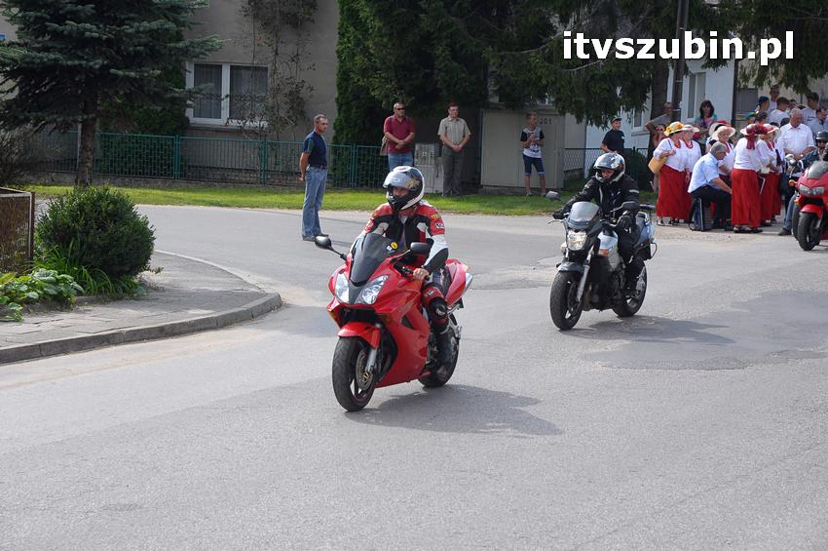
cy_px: 276
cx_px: 414
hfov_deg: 19.5
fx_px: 2413
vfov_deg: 13.0
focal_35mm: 105
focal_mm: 70
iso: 640
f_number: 8
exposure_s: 1/1000
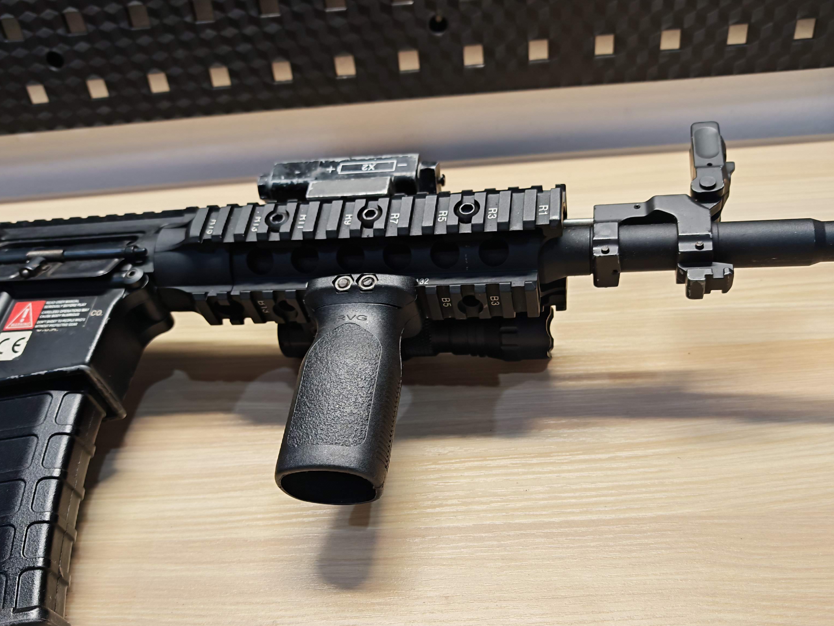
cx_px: 440
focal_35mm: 32
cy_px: 399
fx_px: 771
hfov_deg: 56.8
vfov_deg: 43.7
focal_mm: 6.83
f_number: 2
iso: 100
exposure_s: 1/100
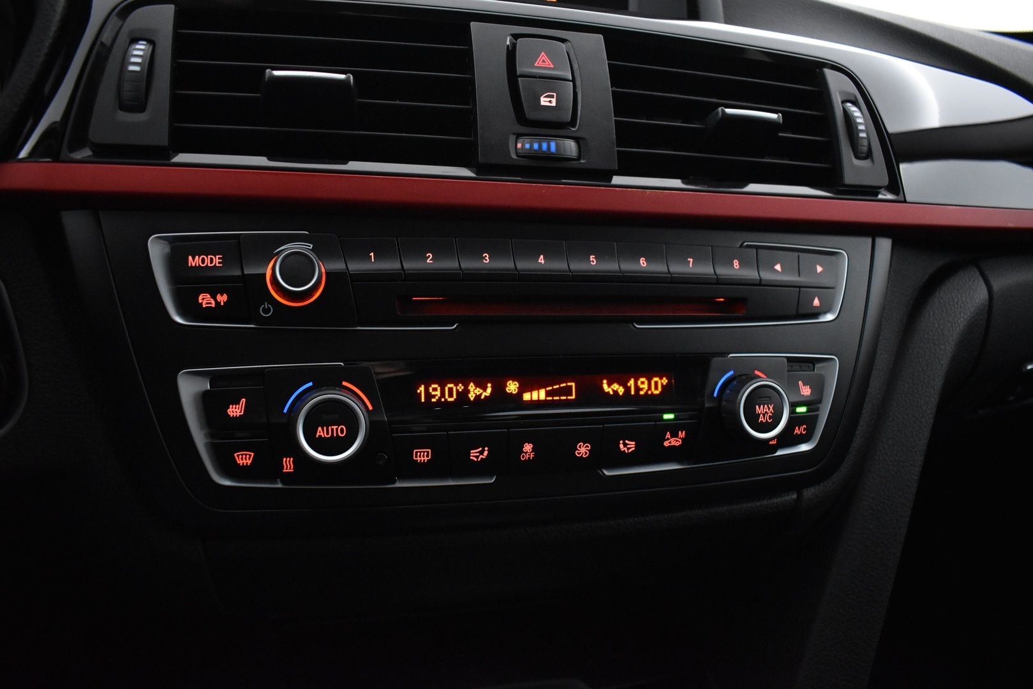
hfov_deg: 67.4
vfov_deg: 47.9
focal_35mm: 27
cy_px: 344
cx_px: 516
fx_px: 775
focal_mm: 18
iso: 3200
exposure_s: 1/40
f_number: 3.5
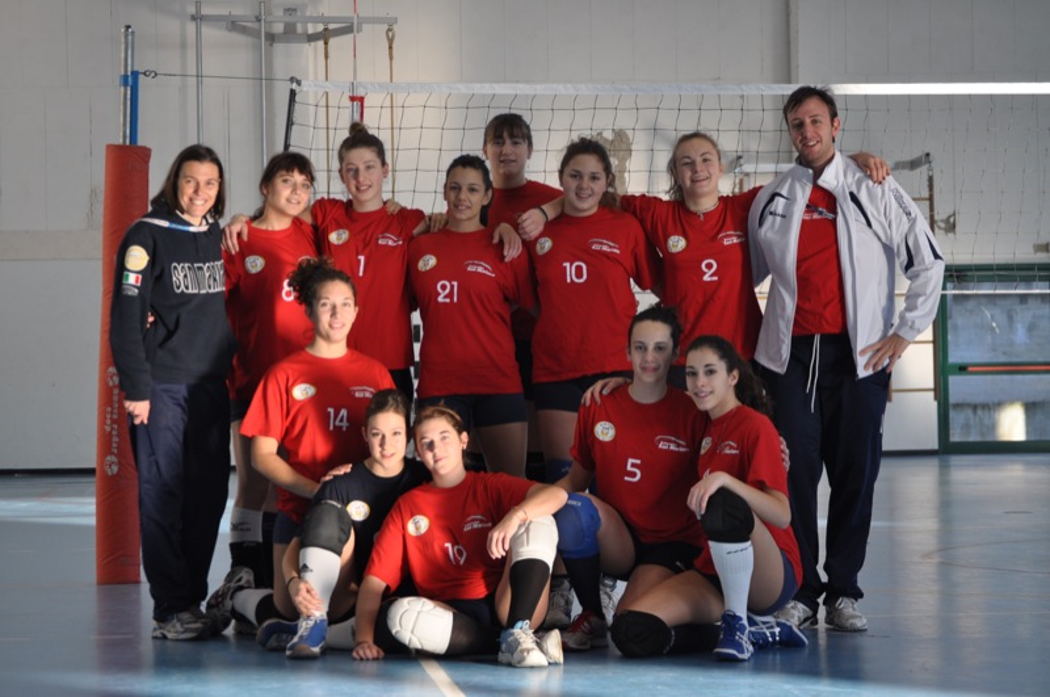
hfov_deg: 22.7
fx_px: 2621
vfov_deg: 15.1
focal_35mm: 90
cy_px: 348
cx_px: 525
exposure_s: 1/320
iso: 400
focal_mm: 60
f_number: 4
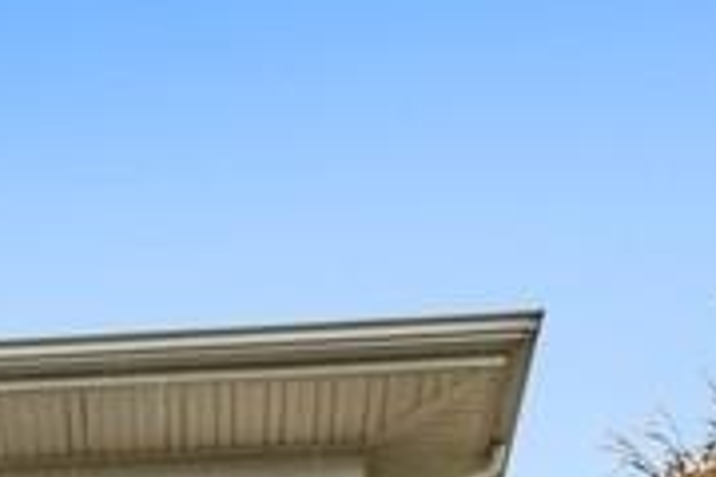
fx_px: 2088
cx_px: -461
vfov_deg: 11.0
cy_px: 1159
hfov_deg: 17.0
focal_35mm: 105
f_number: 8
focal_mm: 14
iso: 720
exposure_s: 1/250
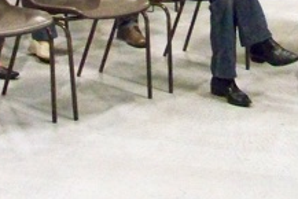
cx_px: 130
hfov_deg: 16.4
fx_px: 1035
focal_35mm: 125
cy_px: -115
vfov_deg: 10.5
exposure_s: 1/25
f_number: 2.8
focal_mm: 5.85
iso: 1600
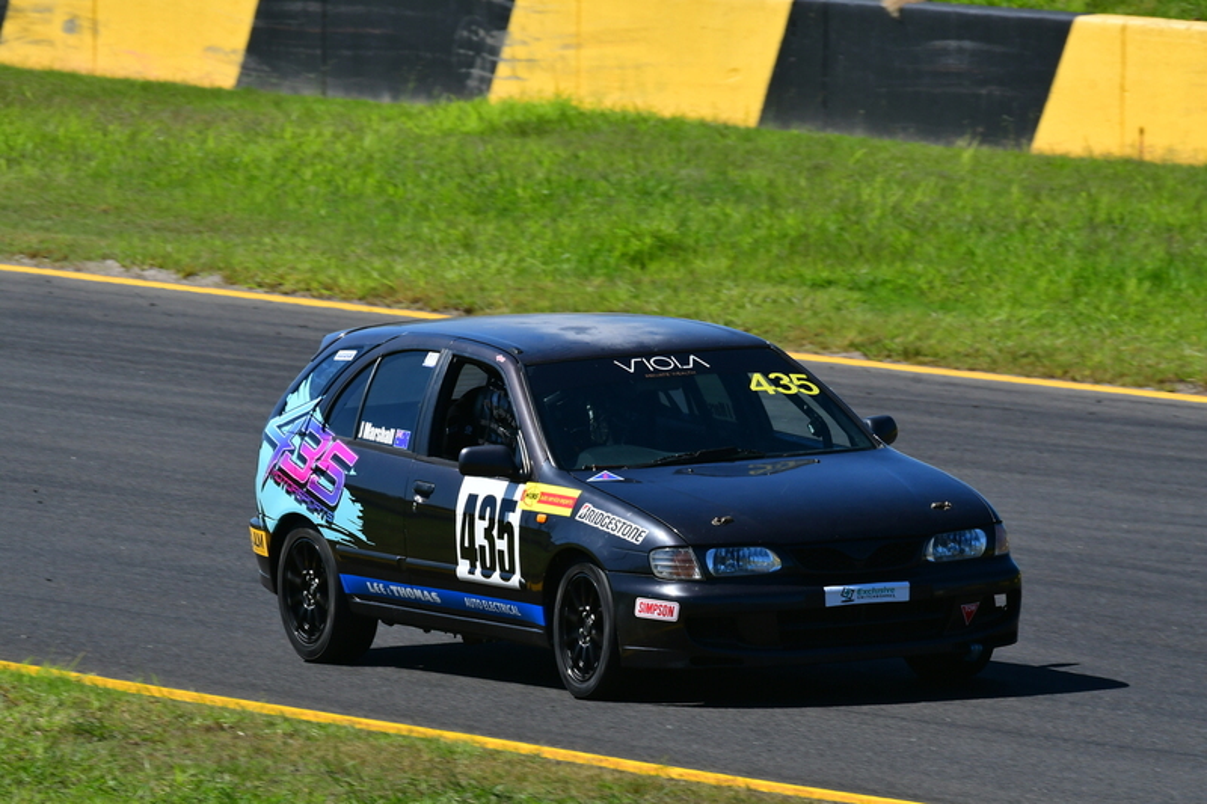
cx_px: 604
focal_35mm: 630
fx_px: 21117
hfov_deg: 3.3
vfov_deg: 2.2
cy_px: 402
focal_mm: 420
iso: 500
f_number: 13
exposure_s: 1/640
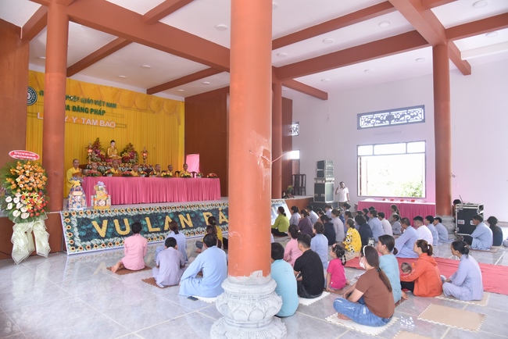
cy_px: 170
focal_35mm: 24
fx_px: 339
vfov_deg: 53.2
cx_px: 254
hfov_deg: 73.7
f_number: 5.6
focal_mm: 24
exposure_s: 1/125
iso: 1600
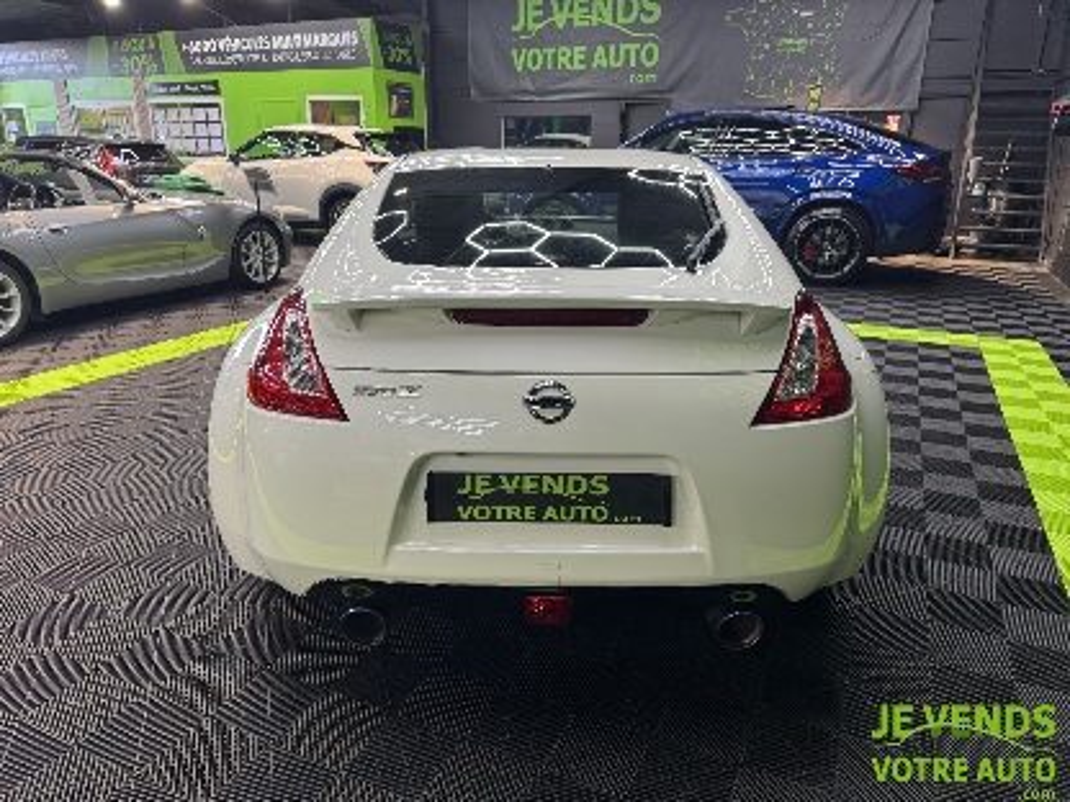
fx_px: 742
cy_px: 401
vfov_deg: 56.8
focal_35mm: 24
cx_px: 535
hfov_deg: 71.6
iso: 160
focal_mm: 6.76
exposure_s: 1/100
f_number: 1.78
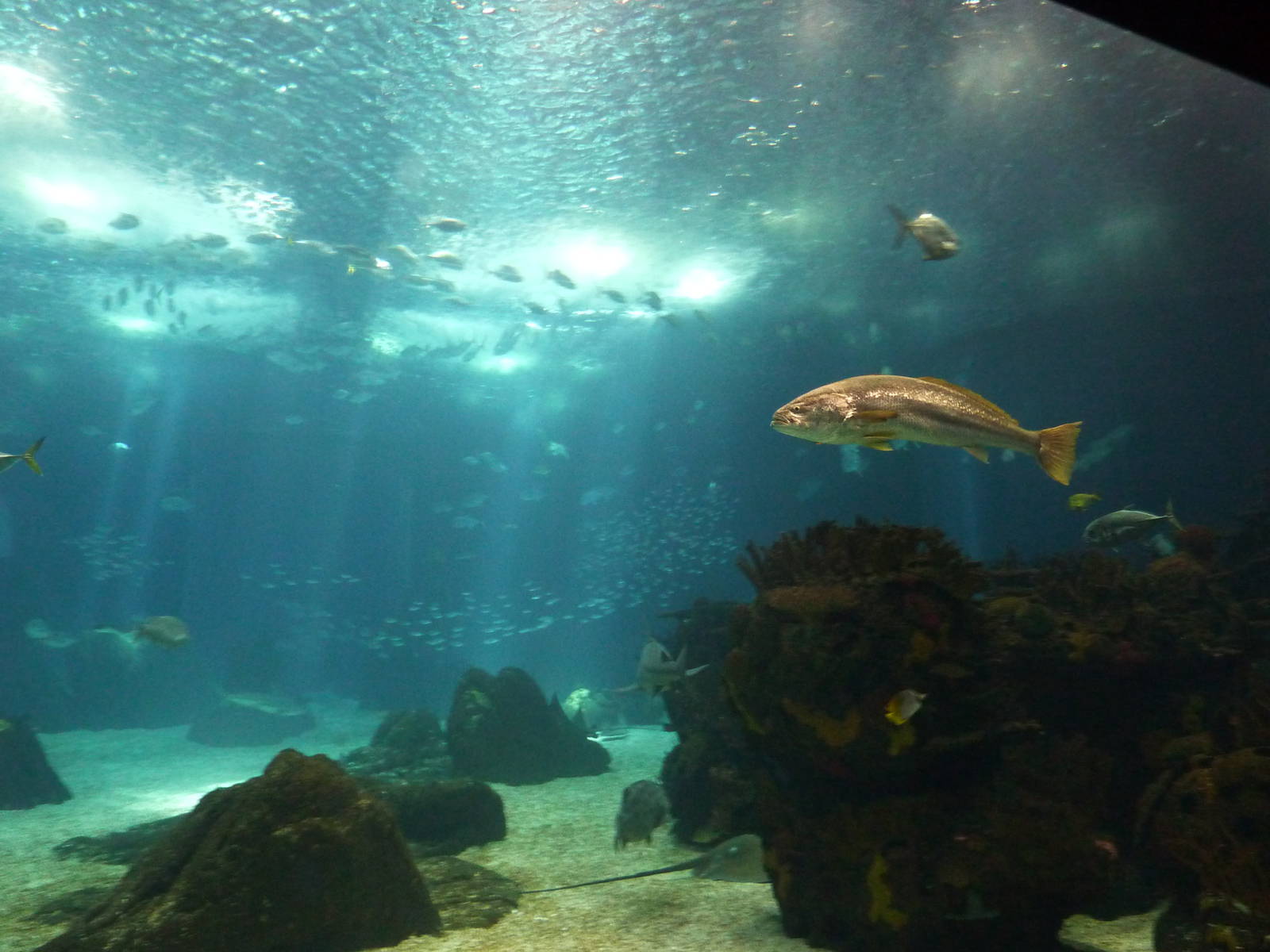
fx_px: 917
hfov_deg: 69.4
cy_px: 476
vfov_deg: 54.9
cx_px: 635
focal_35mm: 25
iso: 400
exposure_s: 1/15
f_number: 3.3
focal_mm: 4.1
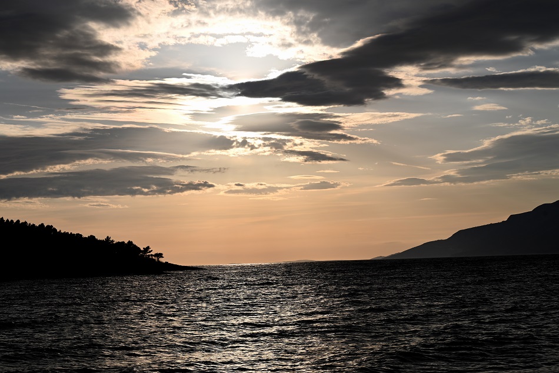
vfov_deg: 19.5
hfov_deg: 28.8
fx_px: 1087
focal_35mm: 70
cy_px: 186
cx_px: 280
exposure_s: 1/1250
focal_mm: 70
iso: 100
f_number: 9
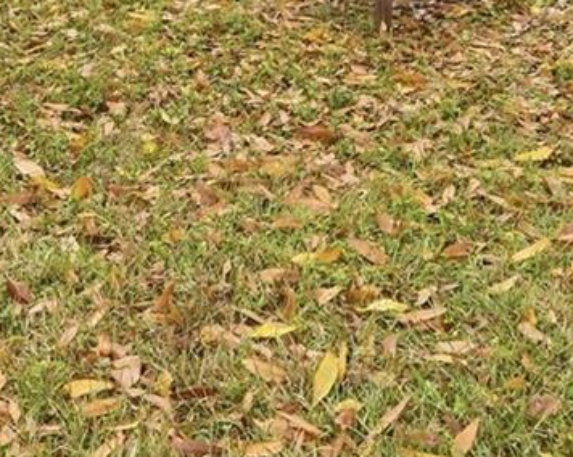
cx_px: 214
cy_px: -304
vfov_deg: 17.3
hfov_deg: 25.0
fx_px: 1287
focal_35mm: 76
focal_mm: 18
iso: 200
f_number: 9
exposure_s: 1/500
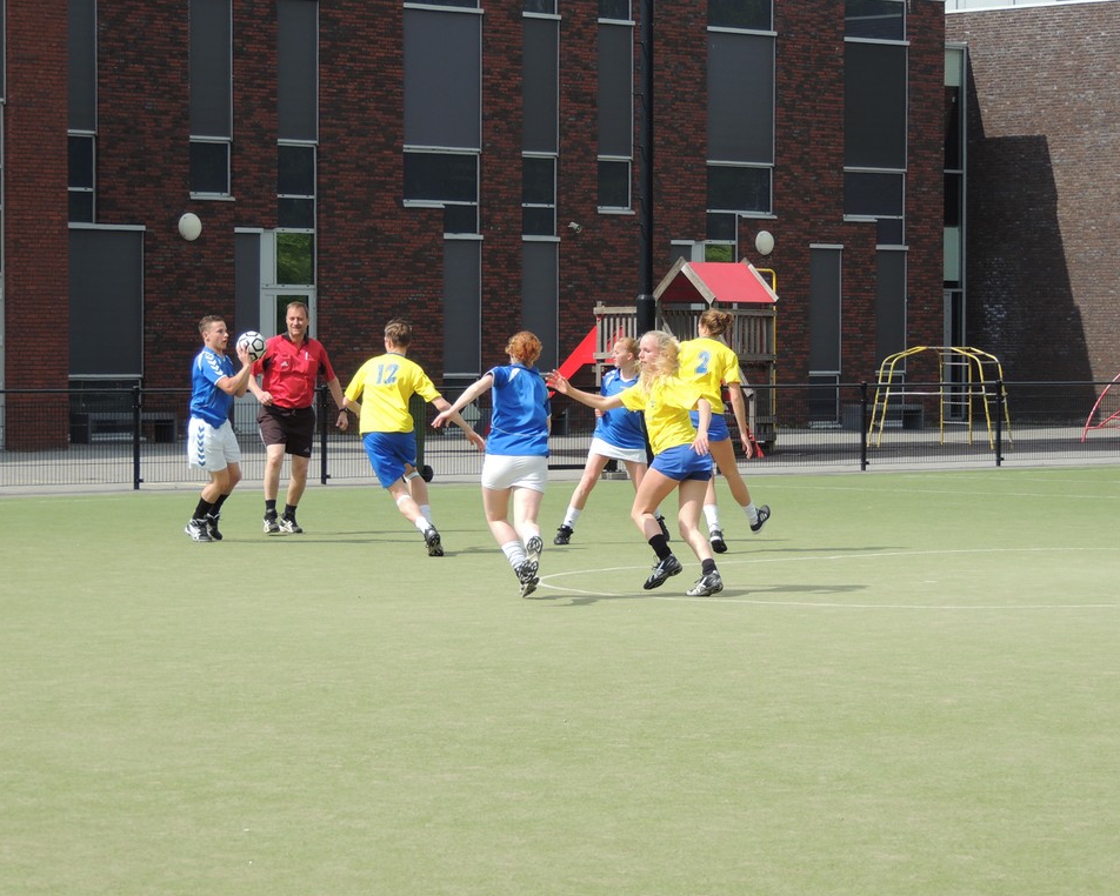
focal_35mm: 126
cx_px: 562
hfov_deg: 15.3
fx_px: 4177
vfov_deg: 12.2
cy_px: 446
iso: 100
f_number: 4.2
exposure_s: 1/500
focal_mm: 21.4
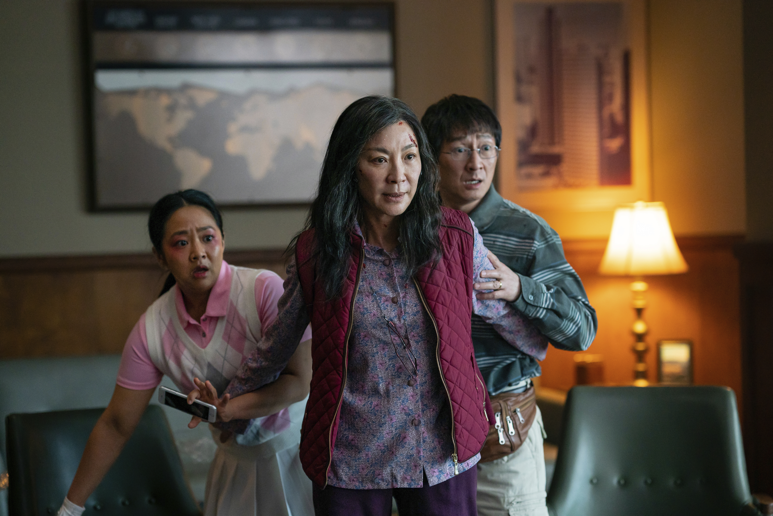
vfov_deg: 16.1
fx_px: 1825
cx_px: 386
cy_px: 258
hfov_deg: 23.9
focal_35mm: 85
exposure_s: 1/250
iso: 1600
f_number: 2
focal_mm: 85
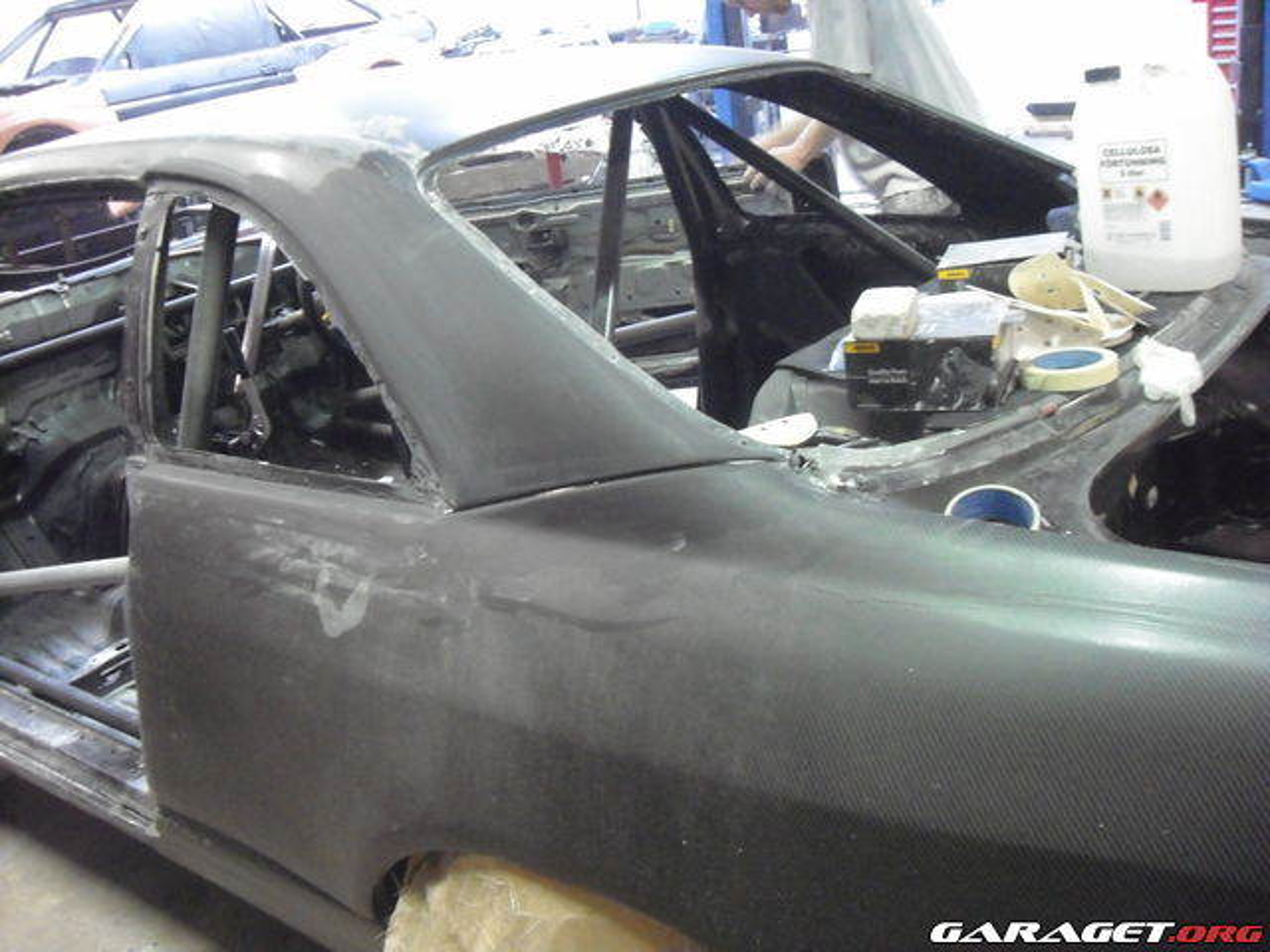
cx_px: 635
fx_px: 1357
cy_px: 476
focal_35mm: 37
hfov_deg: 50.1
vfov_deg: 38.7
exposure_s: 1/15
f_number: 2.7
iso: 800
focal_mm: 6.2
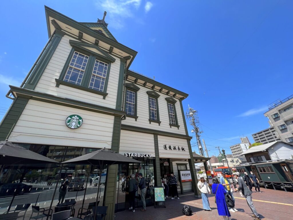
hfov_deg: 106.2
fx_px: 110
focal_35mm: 13
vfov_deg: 89.9
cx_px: 146
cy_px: 110
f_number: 1.8
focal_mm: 1.57
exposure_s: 1/881
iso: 32
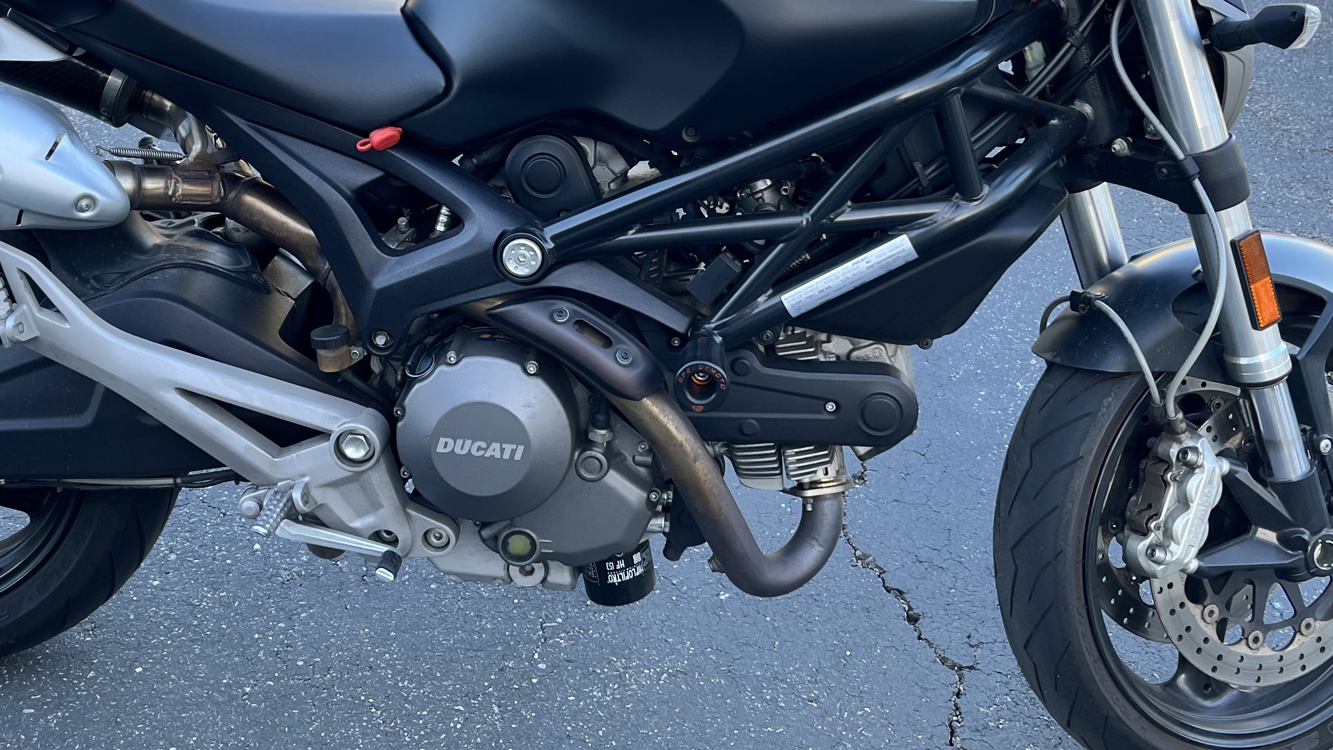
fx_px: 1520
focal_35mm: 43
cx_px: 634
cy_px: 188
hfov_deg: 47.3
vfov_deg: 27.3
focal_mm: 5.1
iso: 40
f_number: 1.6
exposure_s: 1/182
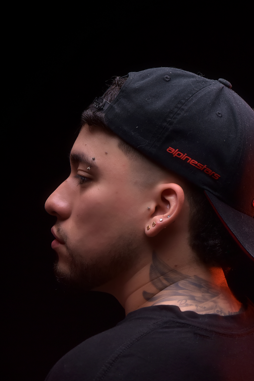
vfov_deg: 7.1
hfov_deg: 4.7
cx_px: 170
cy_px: 308
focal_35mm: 291
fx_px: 3077
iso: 800
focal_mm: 170
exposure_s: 1/6400
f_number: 6.3
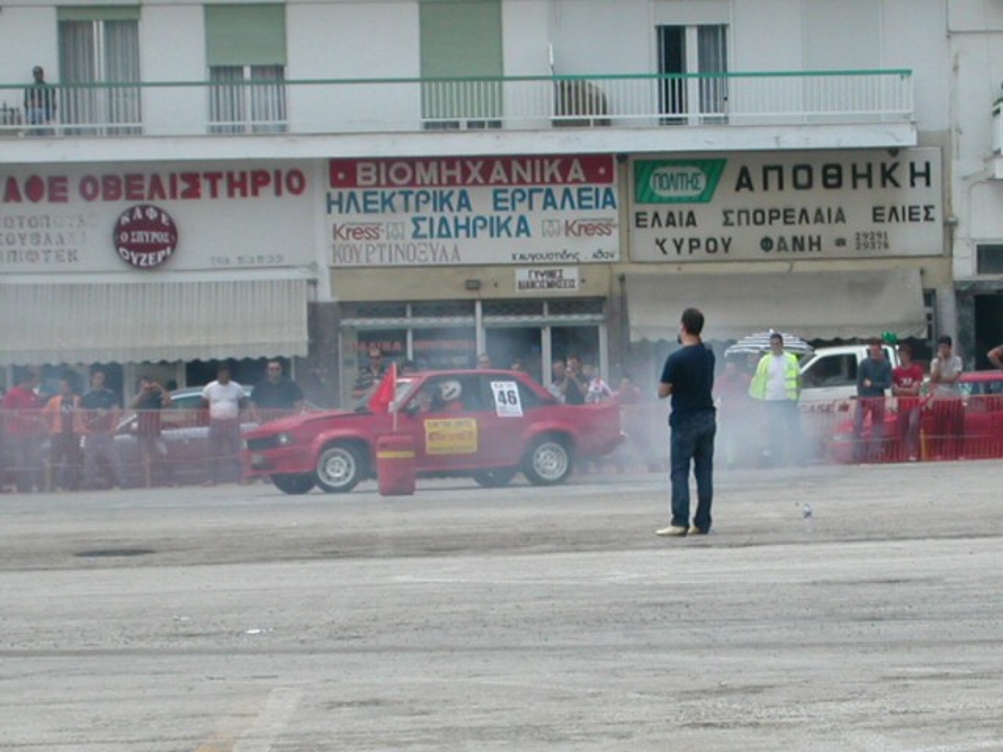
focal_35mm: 111
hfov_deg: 17.7
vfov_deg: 13.3
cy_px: 376
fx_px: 3216
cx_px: 502
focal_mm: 16.8
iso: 100
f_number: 4.8
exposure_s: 1/560
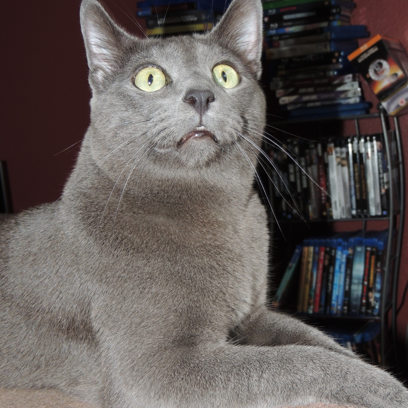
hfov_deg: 33.4
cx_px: 203
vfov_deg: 33.3
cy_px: 248
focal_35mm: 51
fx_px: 680
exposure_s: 1/30
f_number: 3.4
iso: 200
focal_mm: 7.6
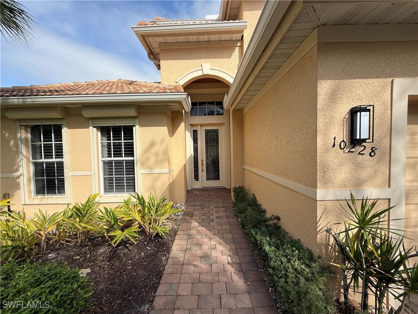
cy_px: 157
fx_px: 169
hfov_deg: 102.1
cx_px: 209
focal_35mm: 14
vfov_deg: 85.7
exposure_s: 1/1211
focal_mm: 2.22
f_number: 2.2
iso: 50
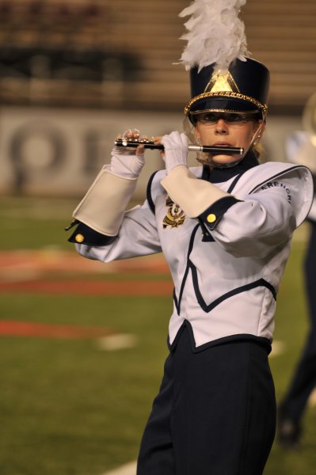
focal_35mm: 300
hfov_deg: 4.6
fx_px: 3957
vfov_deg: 6.9
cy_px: 238
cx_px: 158
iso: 200
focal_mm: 200
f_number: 2.8
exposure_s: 1/125
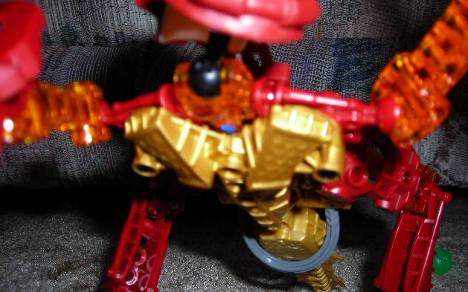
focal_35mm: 41
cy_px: 153
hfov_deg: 48.2
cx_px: 237
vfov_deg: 31.2
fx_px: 523
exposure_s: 1/60.1
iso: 50
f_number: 3.2
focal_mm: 6.3
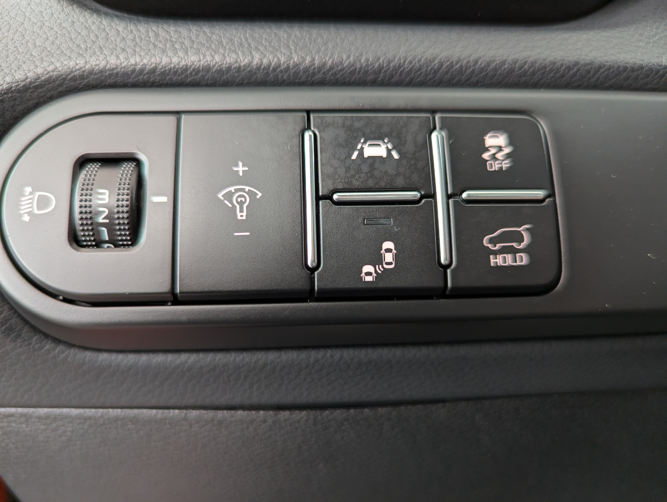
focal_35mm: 24
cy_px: 251
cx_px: 334
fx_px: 463
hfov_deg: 71.5
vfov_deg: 56.9
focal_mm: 6.81
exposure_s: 1/49.5
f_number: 1.85
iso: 181
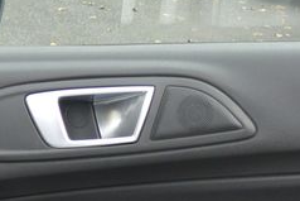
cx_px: 171
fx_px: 967
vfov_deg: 11.0
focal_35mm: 116
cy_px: 376
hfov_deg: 17.6
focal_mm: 10
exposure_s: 1/250
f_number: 3.5
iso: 180
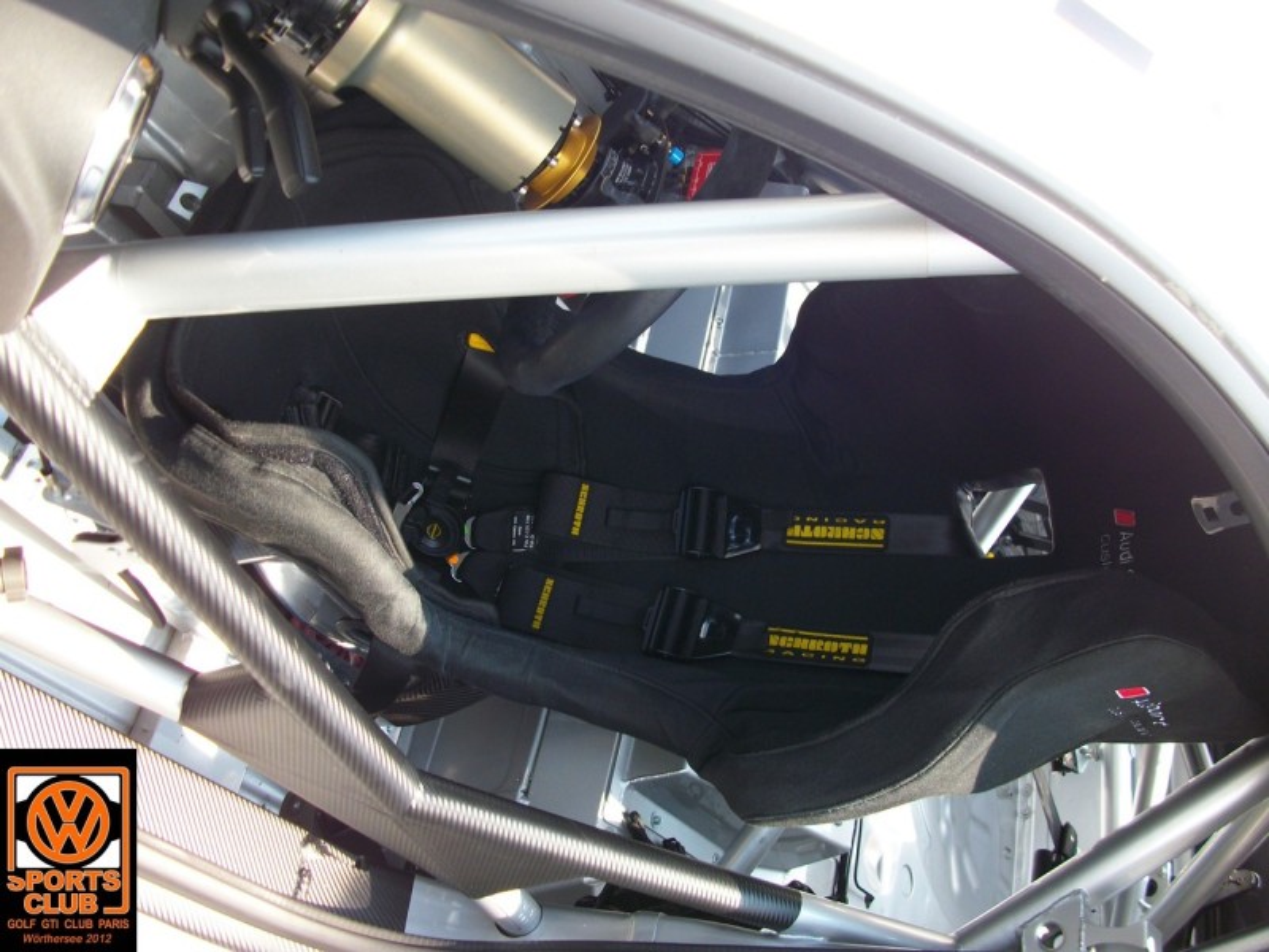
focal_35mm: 34
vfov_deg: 41.8
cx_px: 634
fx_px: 1246
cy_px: 476
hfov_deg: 54.0
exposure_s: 1/110
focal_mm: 5.7
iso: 80
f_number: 2.9
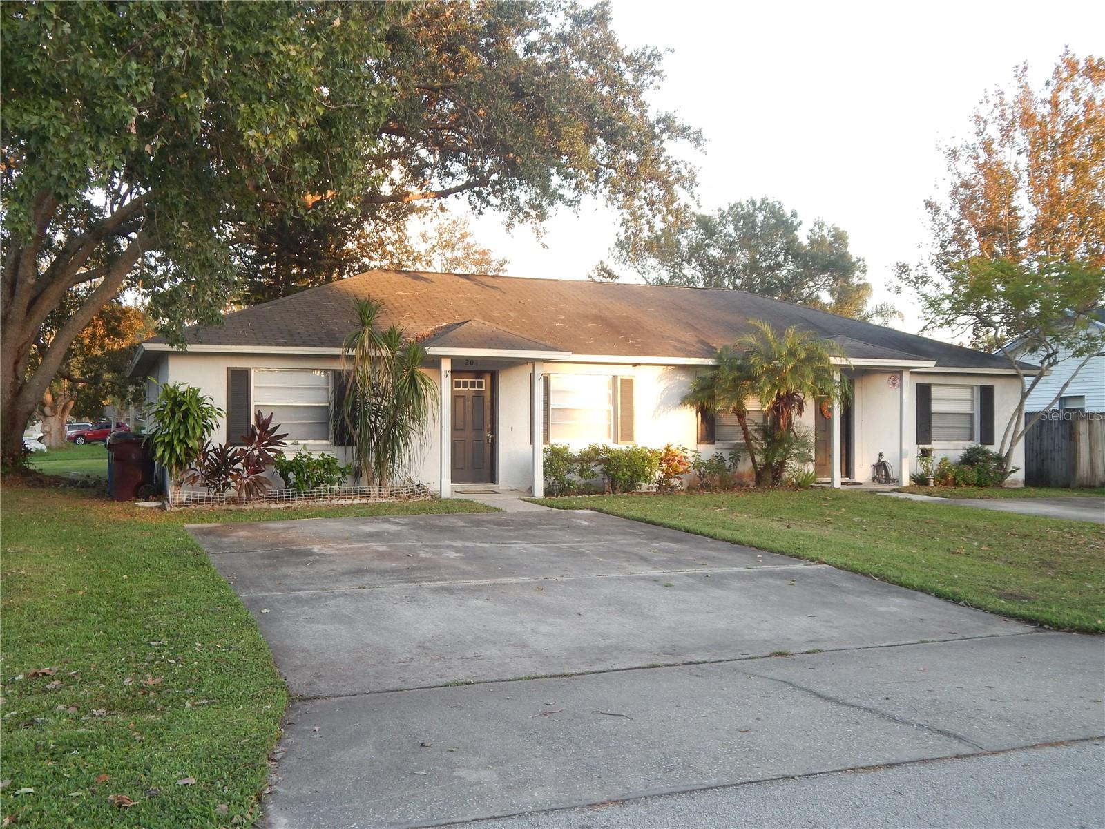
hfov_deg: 52.6
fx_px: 1117
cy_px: 414
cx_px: 552
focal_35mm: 35
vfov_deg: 40.7
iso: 125
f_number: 3.3
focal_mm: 6.1
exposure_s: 1/80
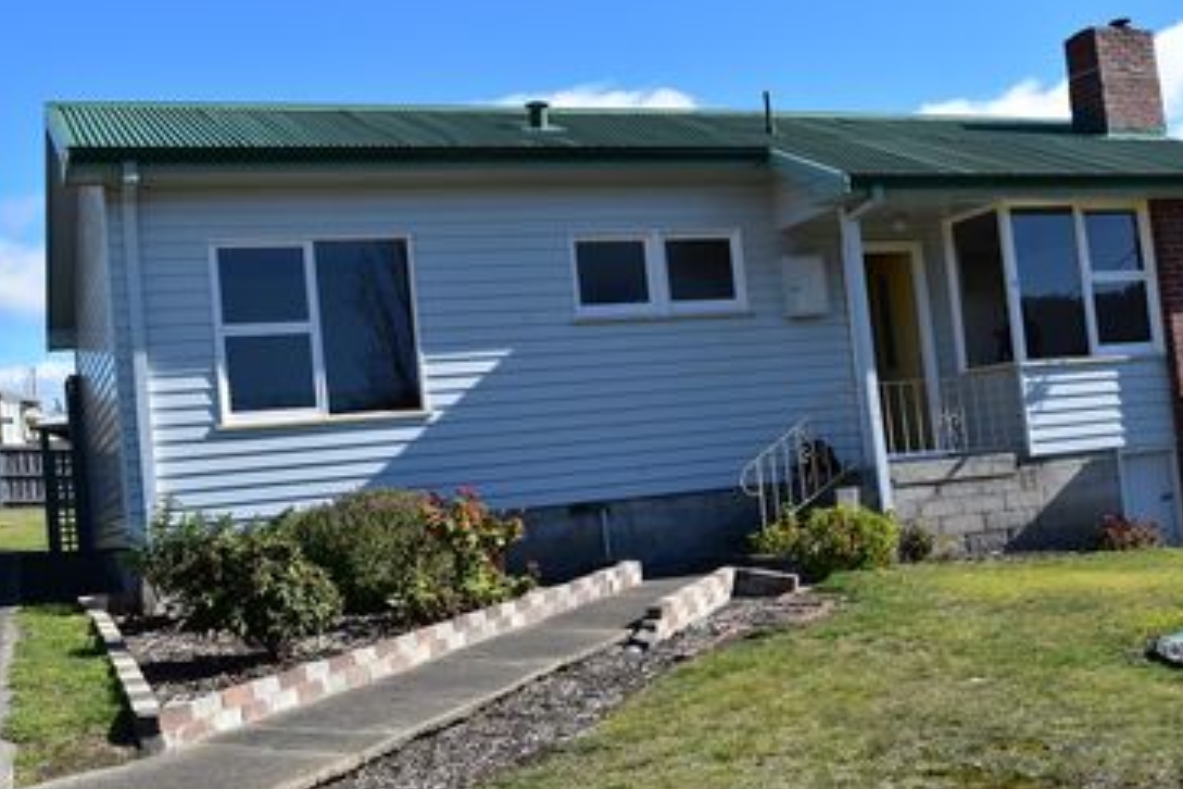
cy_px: 419
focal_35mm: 45
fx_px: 1467
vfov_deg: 30.1
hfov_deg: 43.8
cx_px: 662
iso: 400
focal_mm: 23
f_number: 11
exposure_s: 1/400
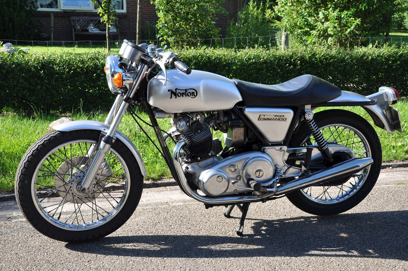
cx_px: 204
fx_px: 577
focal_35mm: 51
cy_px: 136
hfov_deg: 38.9
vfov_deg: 26.4
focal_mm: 34
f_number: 7.1
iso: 200
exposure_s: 1/200
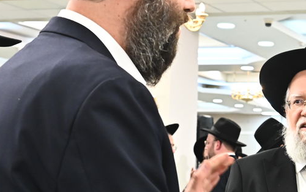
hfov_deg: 18.1
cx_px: 255
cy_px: 96
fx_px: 951
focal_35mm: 114
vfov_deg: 11.5
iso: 3200
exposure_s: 1/200
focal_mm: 40
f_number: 6.3
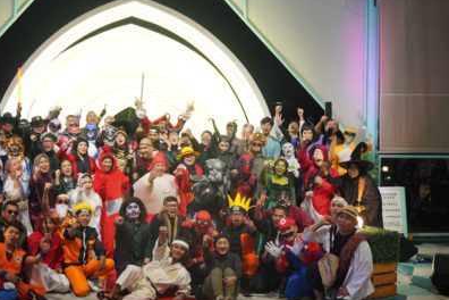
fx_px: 586
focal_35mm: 47
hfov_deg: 41.2
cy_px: 160
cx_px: 136
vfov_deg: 28.6
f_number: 2.8
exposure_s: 1/125
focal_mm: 31
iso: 2500
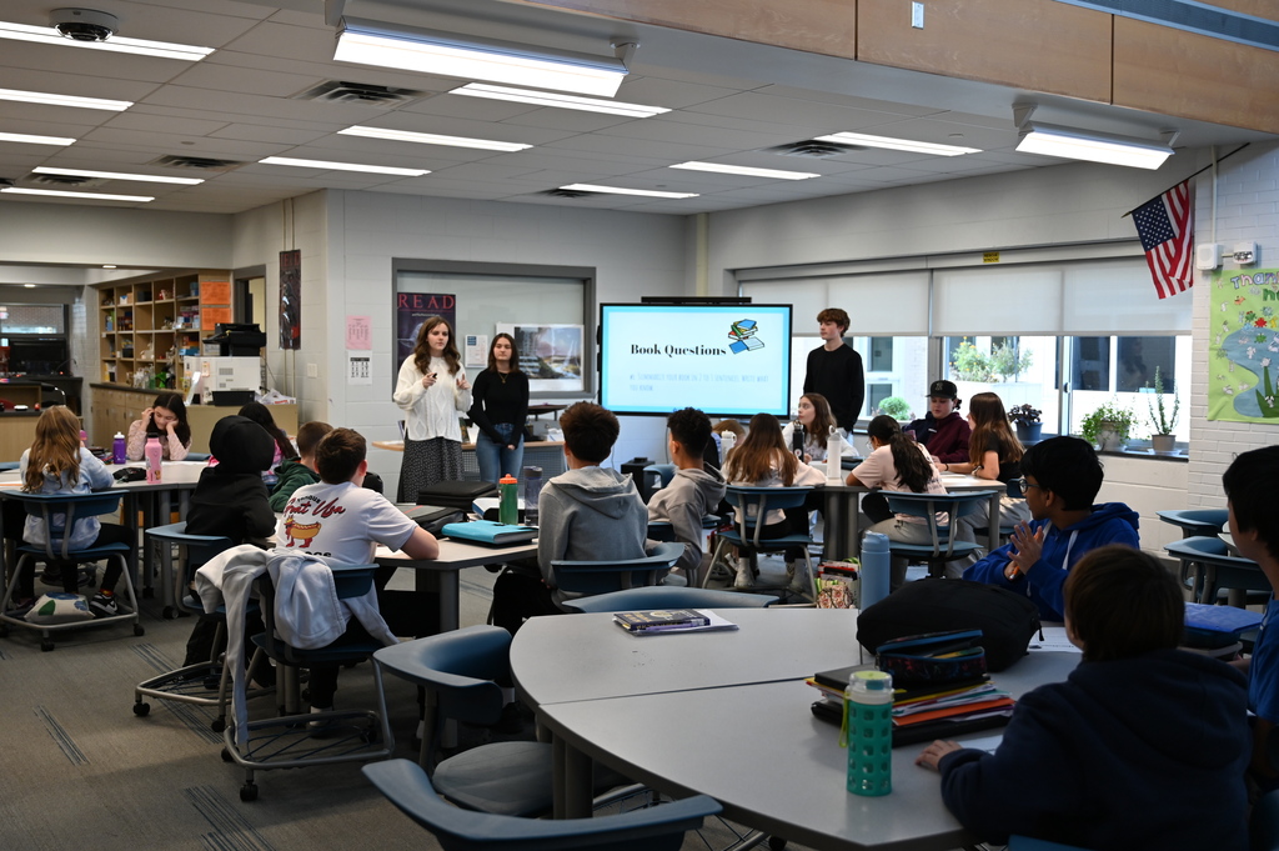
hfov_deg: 53.2
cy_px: 426
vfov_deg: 36.8
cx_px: 640
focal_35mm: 36
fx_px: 1278
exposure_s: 1/125
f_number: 4
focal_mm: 36
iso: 800
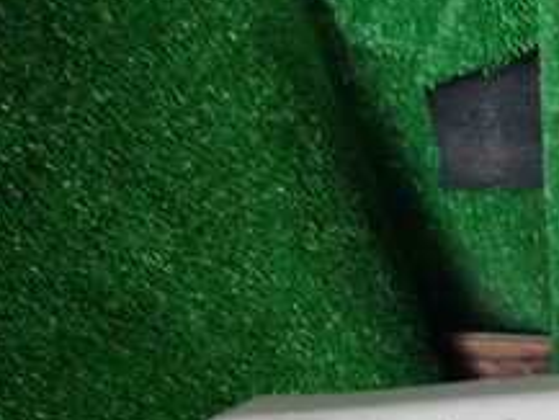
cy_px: 479
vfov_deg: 20.2
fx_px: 1115
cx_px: 757
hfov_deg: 24.1
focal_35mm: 69
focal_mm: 4.5
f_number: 2
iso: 250
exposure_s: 1/30
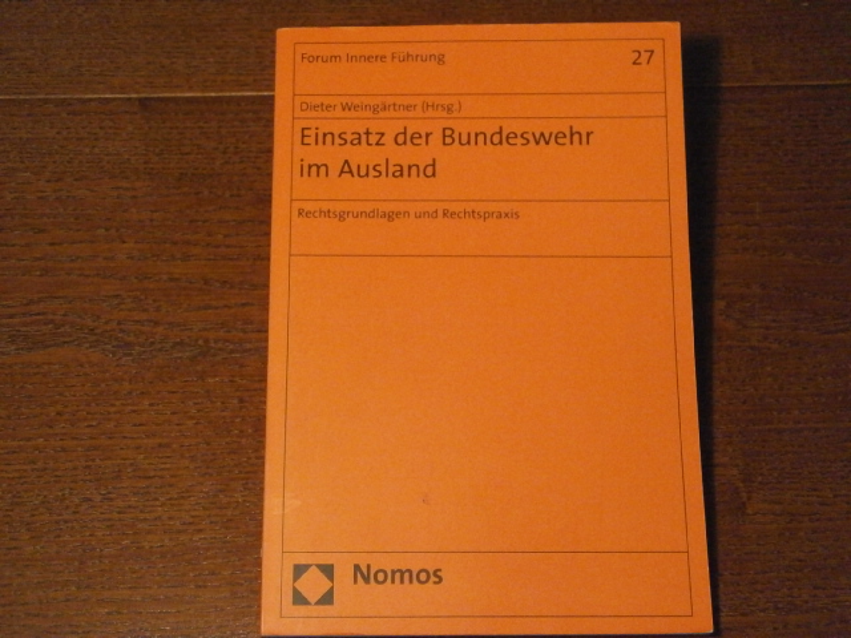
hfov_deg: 30.7
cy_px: 319
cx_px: 426
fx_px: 1549
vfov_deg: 23.3
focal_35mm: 63
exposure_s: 1/80
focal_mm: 11.1
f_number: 4.6
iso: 800
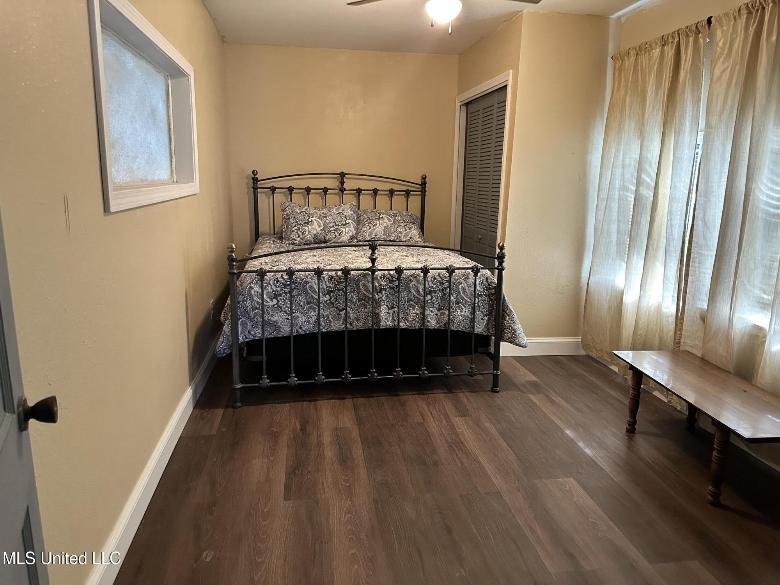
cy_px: 292
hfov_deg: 71.6
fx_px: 541
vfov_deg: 56.8
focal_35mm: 24
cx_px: 390
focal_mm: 6.86
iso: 800
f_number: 1.78
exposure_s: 1/60
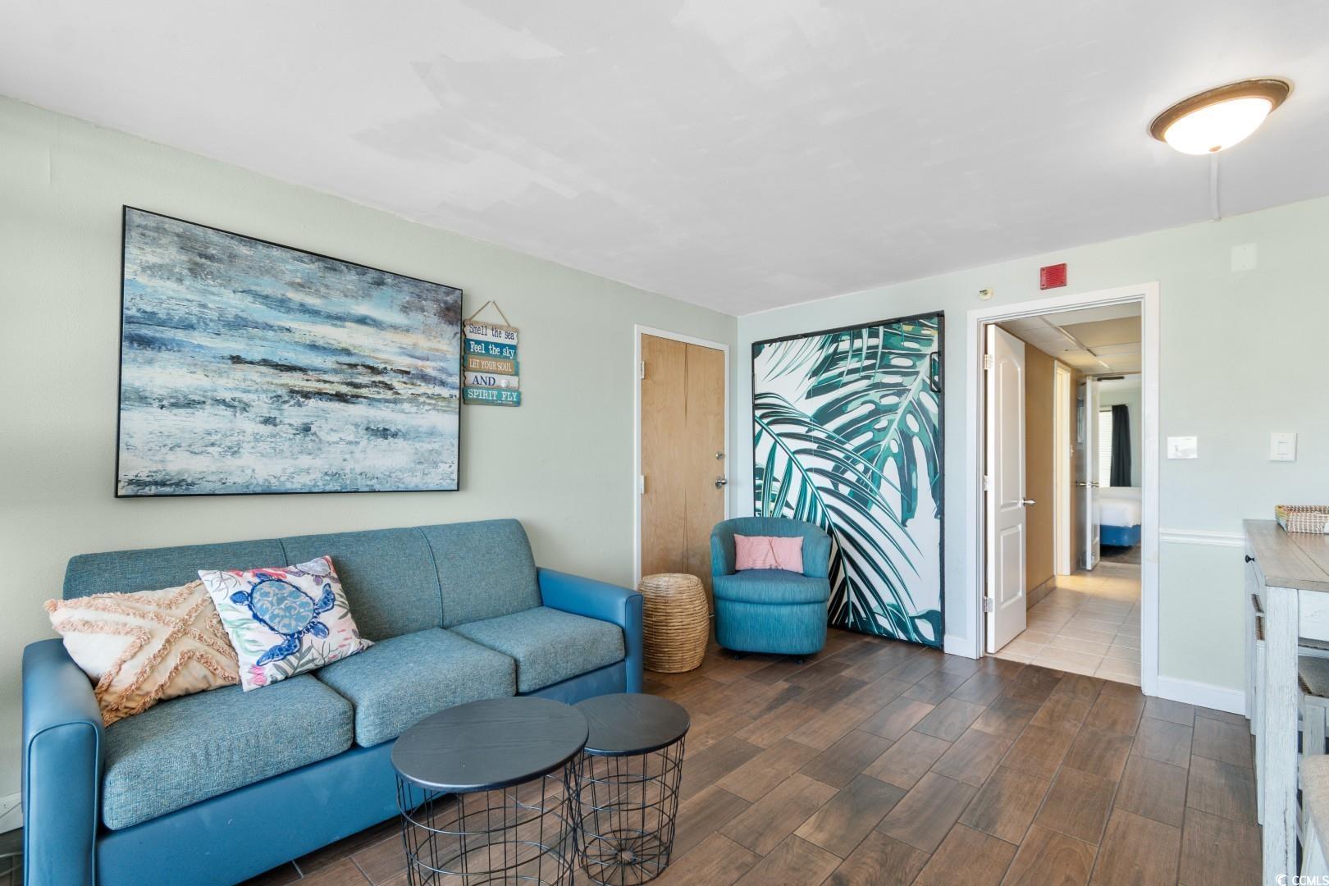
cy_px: 443
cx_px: 664
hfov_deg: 100.4
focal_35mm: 15
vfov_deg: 77.3
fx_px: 554
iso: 100
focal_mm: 10
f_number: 4.5
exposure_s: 1/13
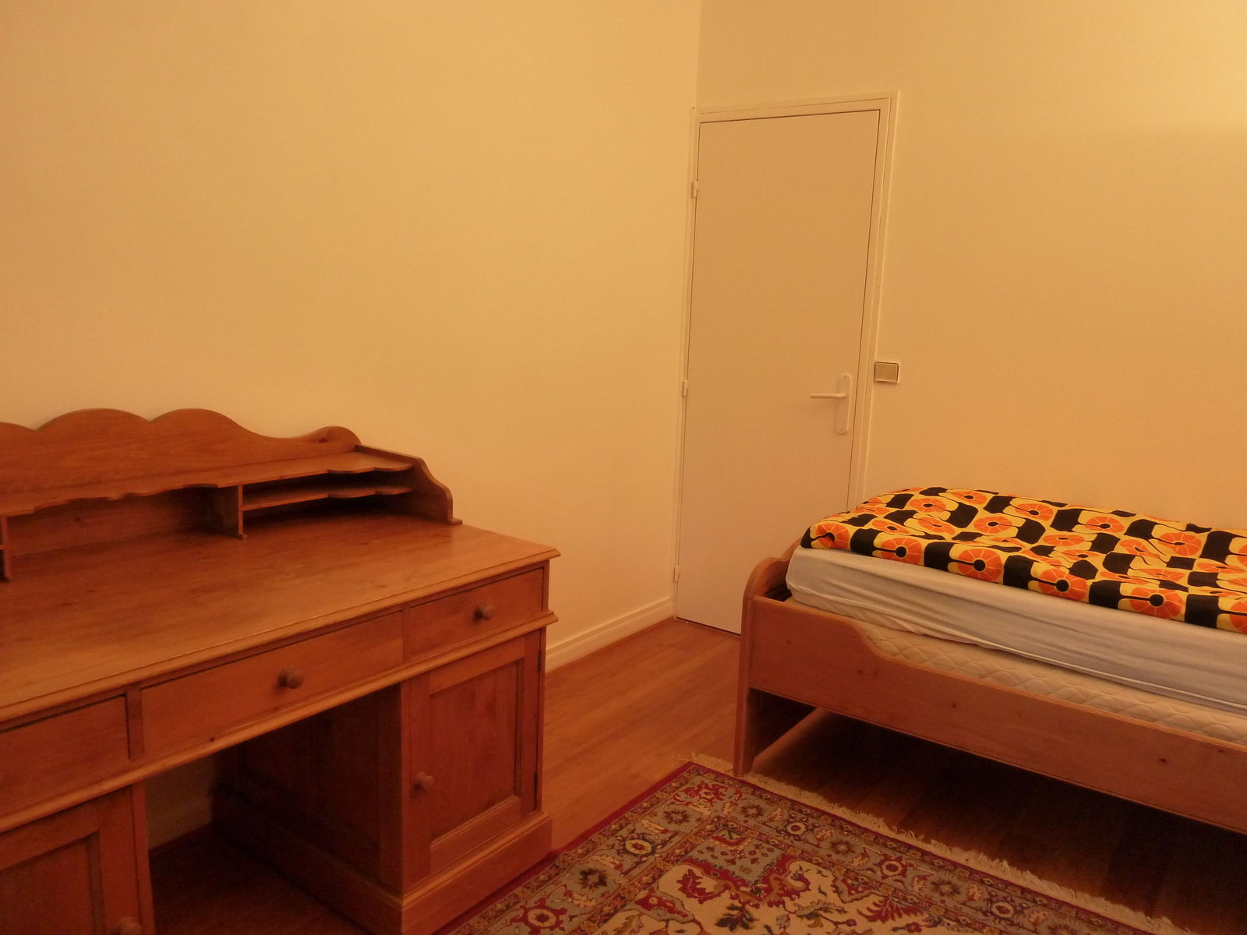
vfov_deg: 54.9
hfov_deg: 69.4
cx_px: 624
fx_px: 901
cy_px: 468
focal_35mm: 25
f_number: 3.3
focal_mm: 4.5
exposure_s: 1/25
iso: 400
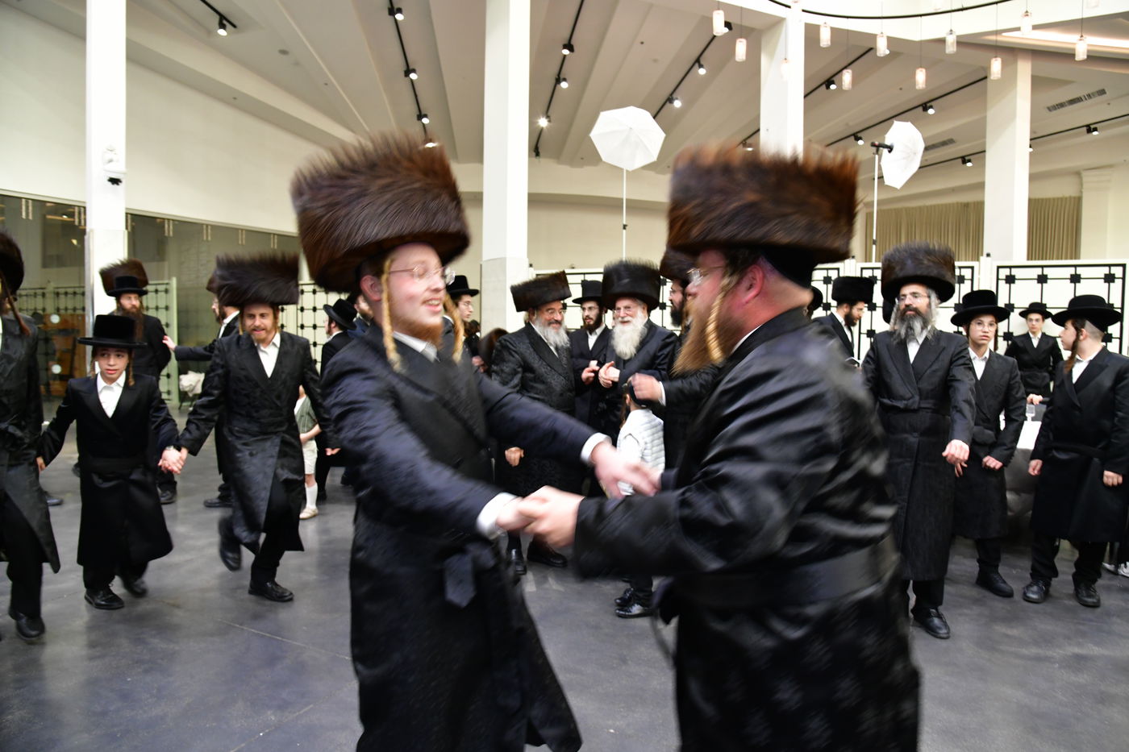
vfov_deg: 53.1
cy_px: 376
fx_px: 753
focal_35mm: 24
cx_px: 564
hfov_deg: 73.8
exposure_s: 1/100
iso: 2000
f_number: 5.6
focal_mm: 24
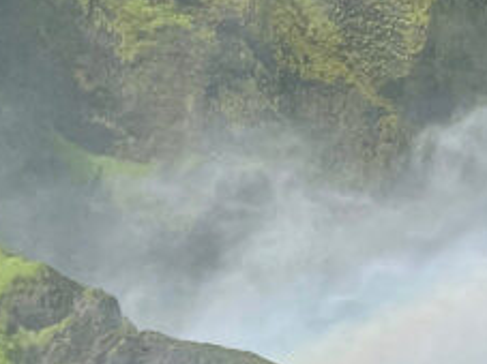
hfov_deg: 19.5
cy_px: 111
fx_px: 1237
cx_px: 723
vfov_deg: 16.7
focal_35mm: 88
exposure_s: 1/4000
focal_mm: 4.25
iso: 32
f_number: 1.8
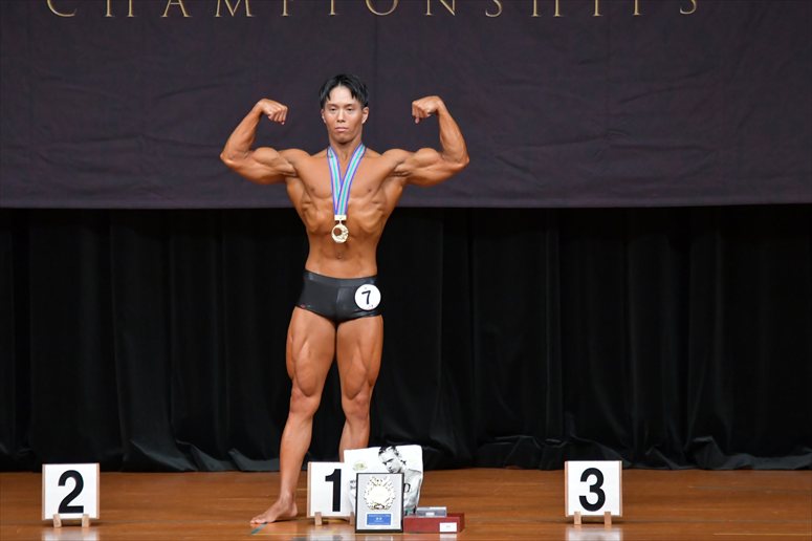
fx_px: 6425
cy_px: 270
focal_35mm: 285
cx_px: 406
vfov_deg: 4.8
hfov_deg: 7.2
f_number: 5.6
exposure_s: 1/400
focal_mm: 190
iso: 4000
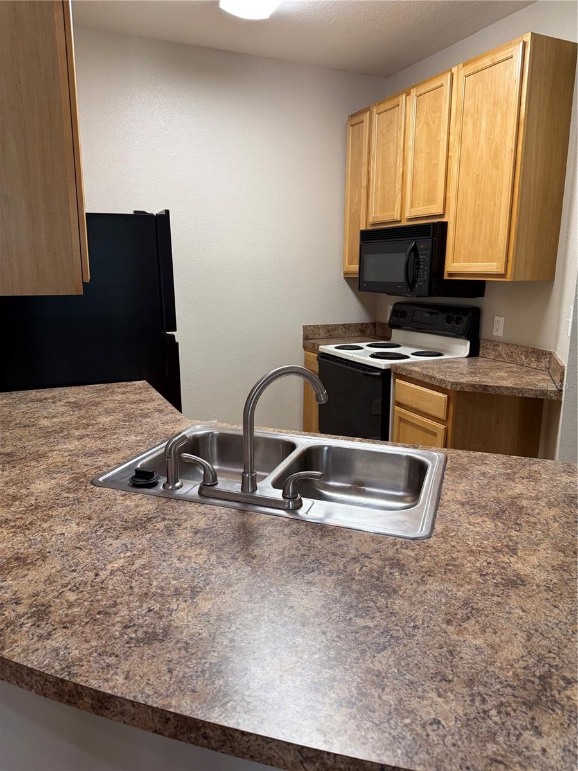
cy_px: 386
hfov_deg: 56.8
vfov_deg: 71.6
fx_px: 534
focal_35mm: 24
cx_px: 289
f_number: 1.78
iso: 200
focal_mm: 6.76
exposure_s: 1/120
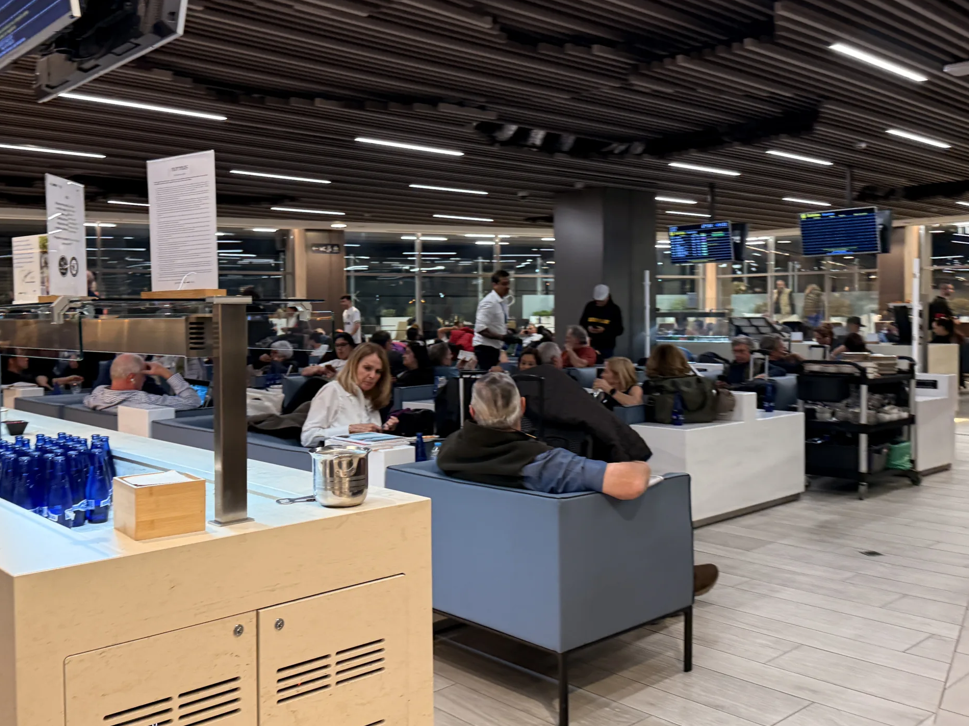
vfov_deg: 42.9
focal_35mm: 33
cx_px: 402
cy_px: 339
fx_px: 924
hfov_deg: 55.1
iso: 250
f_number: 1.78
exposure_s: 1/100
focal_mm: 6.76
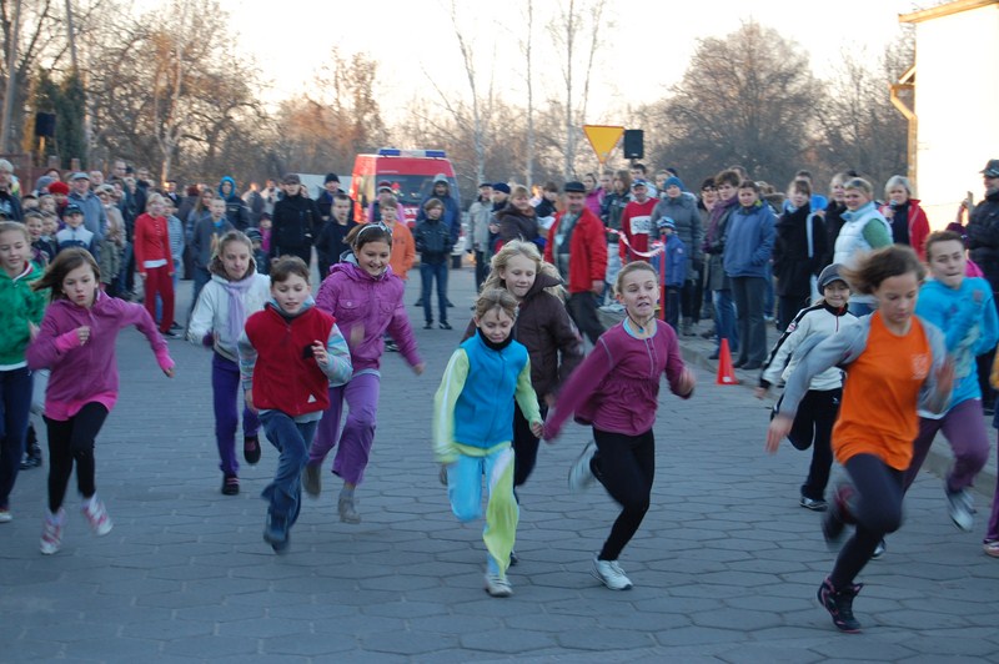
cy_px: 332
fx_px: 2287
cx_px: 500
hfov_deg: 24.6
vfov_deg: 16.5
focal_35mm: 82
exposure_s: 1/80
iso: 400
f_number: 5.6
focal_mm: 55
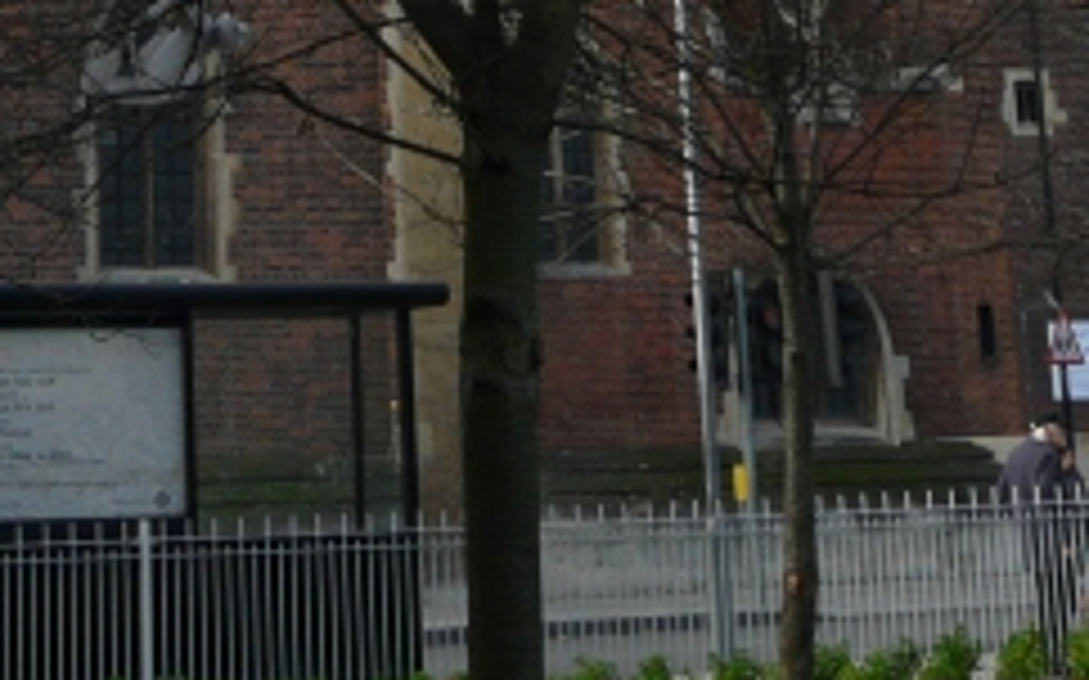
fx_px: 3322
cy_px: -644
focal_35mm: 112
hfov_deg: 18.5
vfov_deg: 10.8
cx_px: 243
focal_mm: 5.2
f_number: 4
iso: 100
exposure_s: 1/200
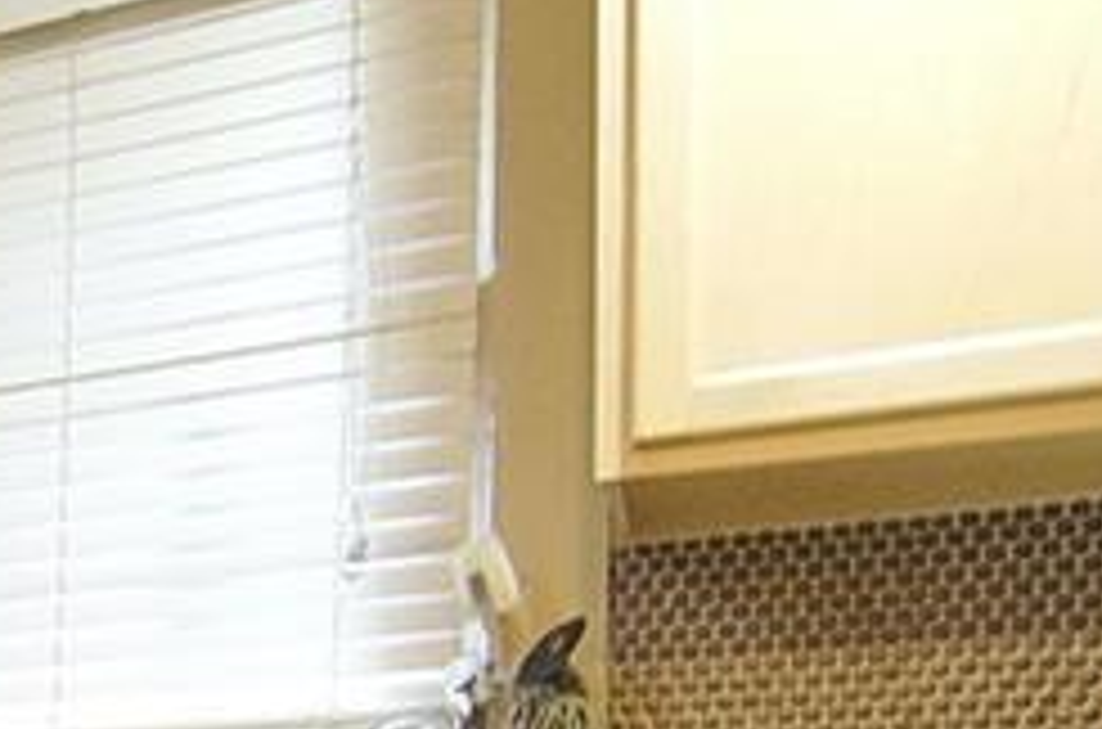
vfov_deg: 17.5
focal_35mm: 69
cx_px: -855
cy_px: 1116
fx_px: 2110
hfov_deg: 20.8
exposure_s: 1/10
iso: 3200
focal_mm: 11
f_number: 5
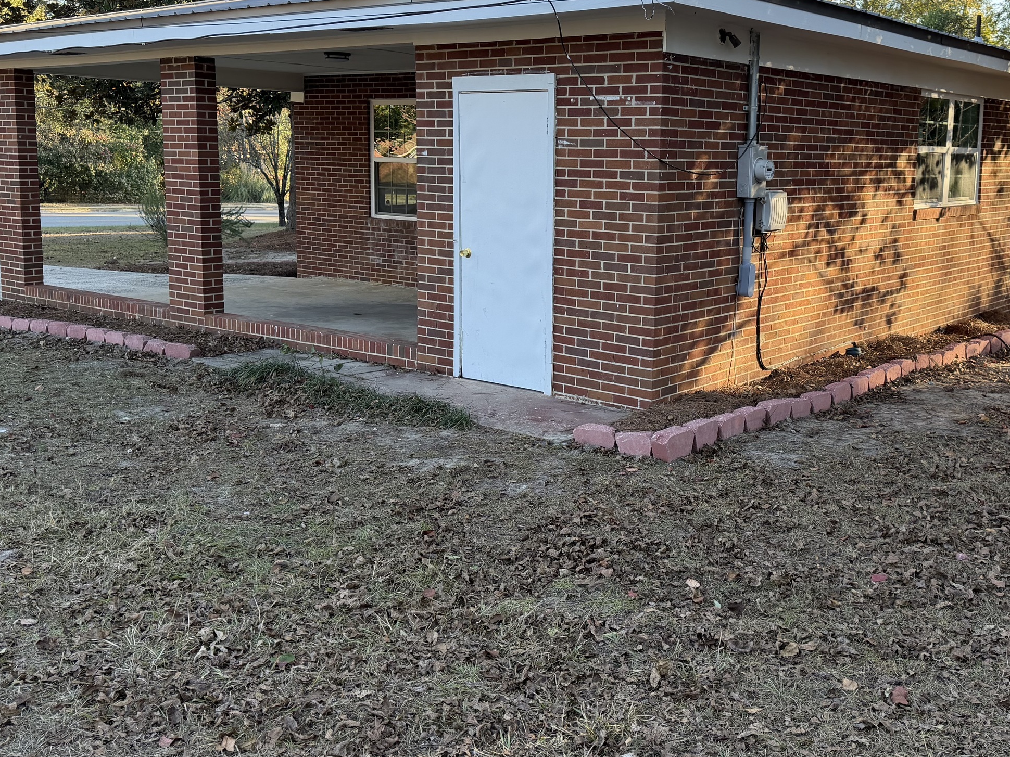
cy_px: 287
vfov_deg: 37.5
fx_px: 1109
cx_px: 600
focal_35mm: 38
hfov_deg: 48.7
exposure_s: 1/453
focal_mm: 6.76
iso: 100
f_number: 1.78
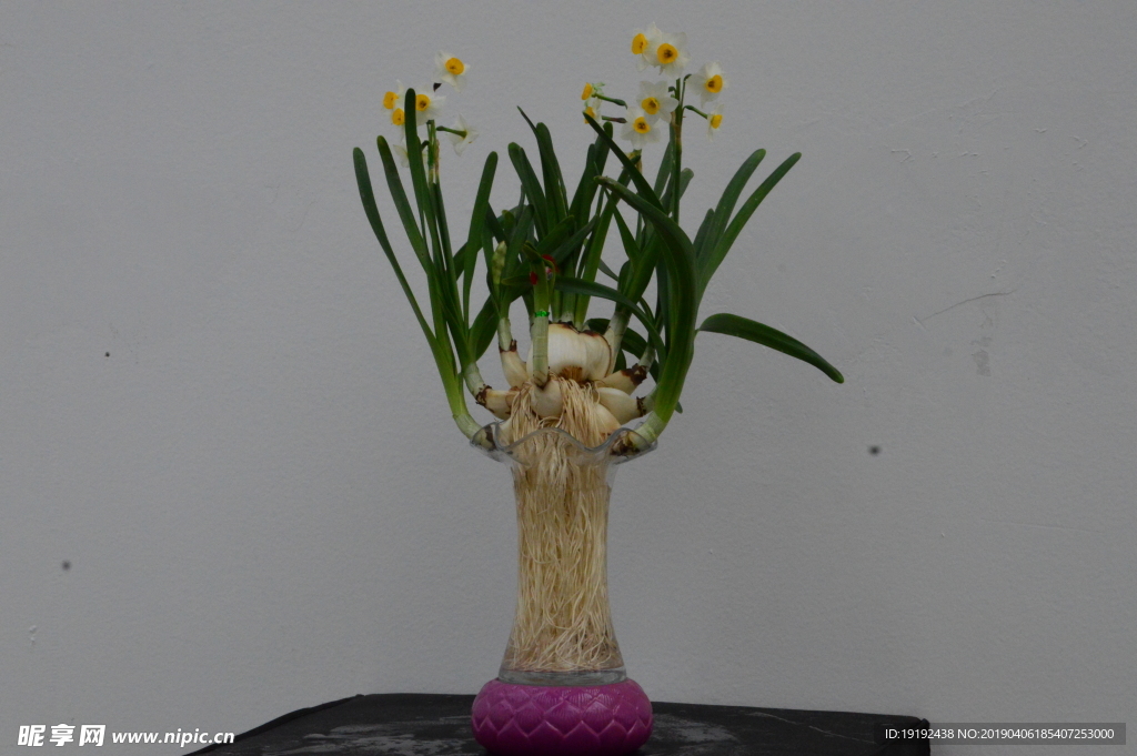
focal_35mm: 98
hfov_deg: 20.9
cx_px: 568
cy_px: 378
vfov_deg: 14.0
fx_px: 3077
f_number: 22
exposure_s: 1/250
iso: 2500
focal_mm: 65
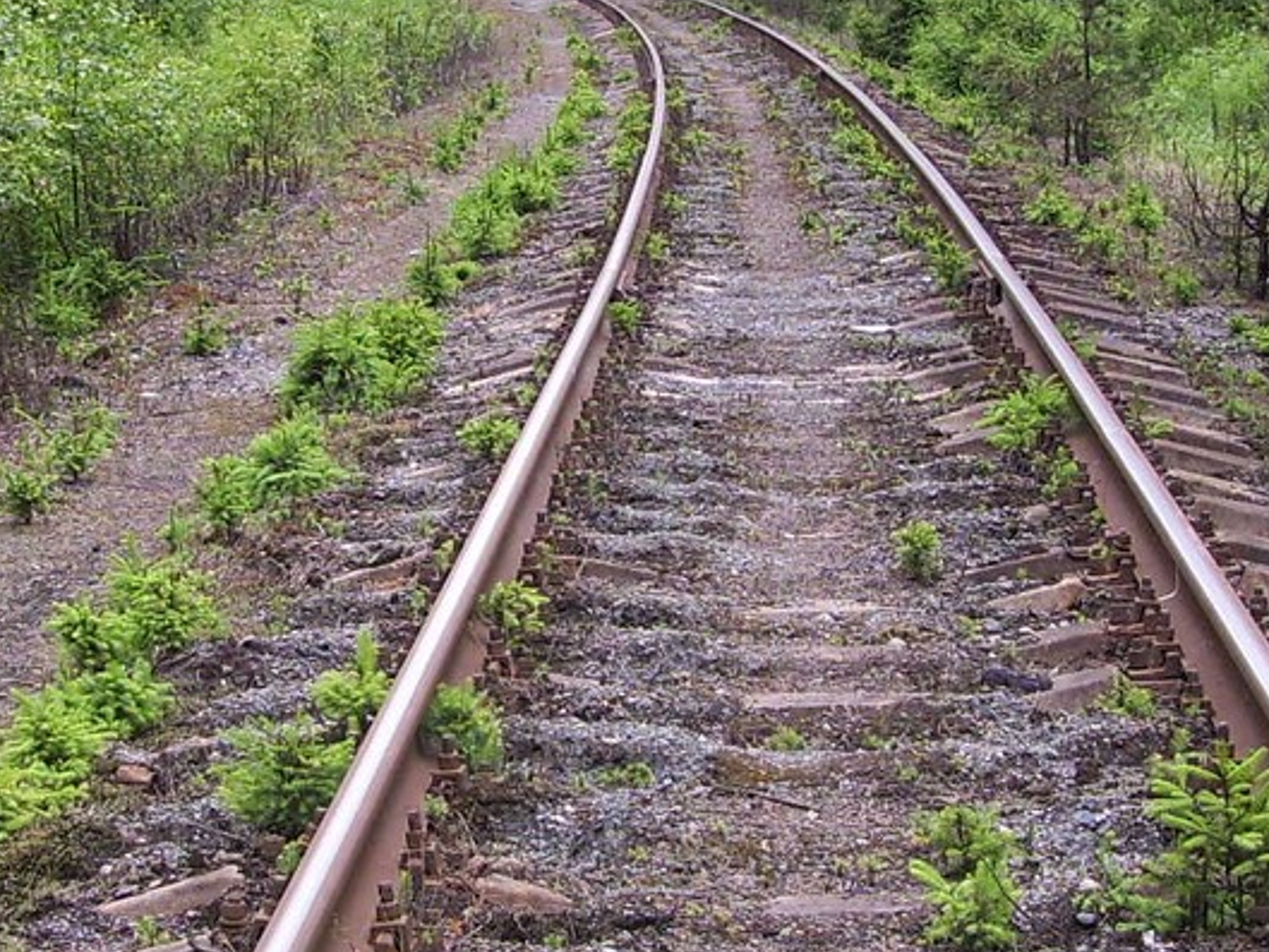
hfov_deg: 20.4
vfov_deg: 15.4
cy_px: 478
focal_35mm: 96
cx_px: 807
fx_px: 3520
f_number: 2.9
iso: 80
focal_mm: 5.7
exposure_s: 1/160
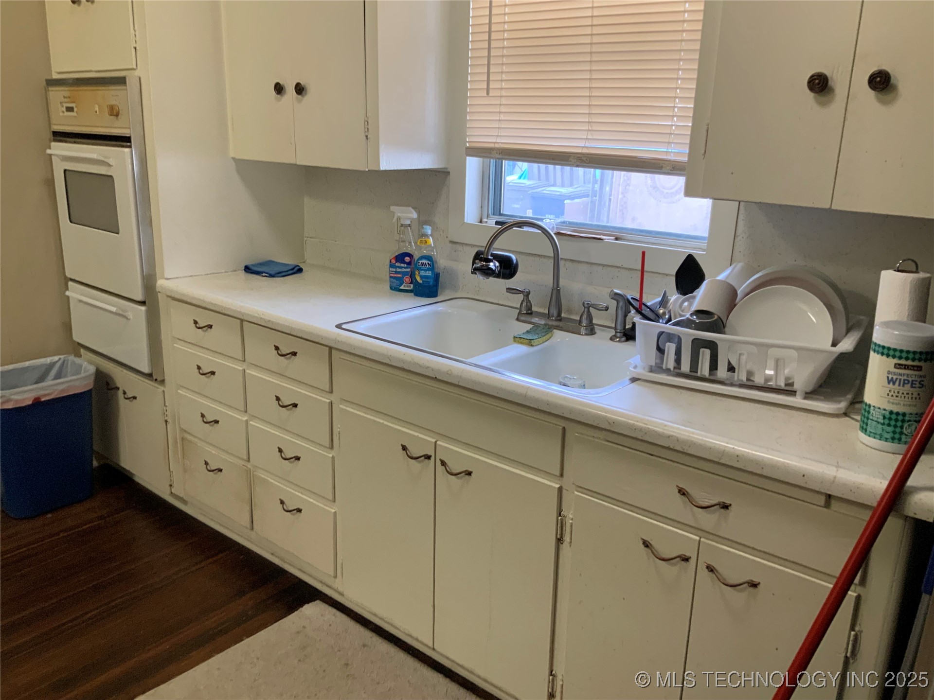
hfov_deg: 61.7
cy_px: 350
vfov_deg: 48.2
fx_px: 782
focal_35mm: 29
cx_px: 467
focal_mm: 3
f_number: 1.8
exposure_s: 1/60
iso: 100
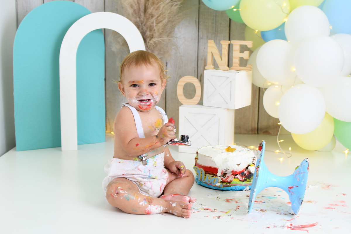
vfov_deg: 26.0
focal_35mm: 52
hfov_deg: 38.2
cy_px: 117
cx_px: 176
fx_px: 507
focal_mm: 35
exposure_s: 1/30
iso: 160
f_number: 5
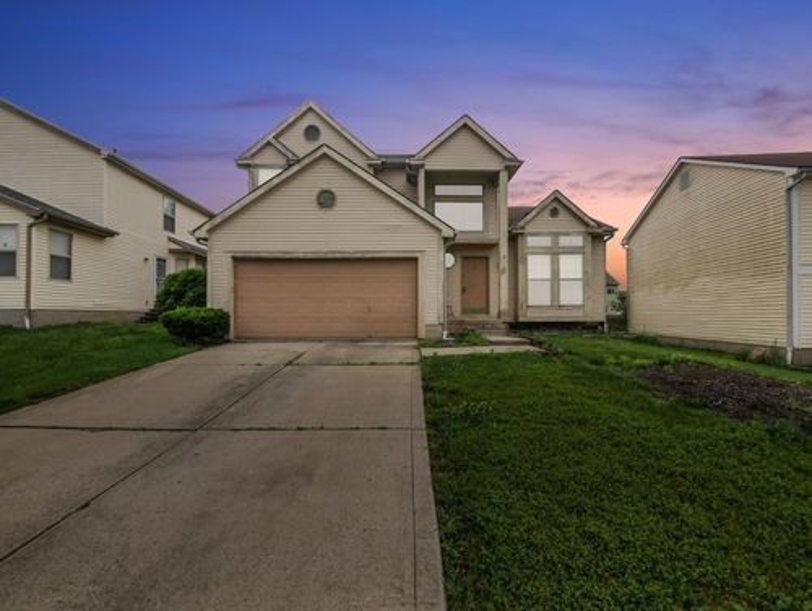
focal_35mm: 14
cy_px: 306
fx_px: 329
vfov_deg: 85.8
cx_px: 406
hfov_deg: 102.0
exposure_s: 1/2000
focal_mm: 7
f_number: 7.1
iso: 800
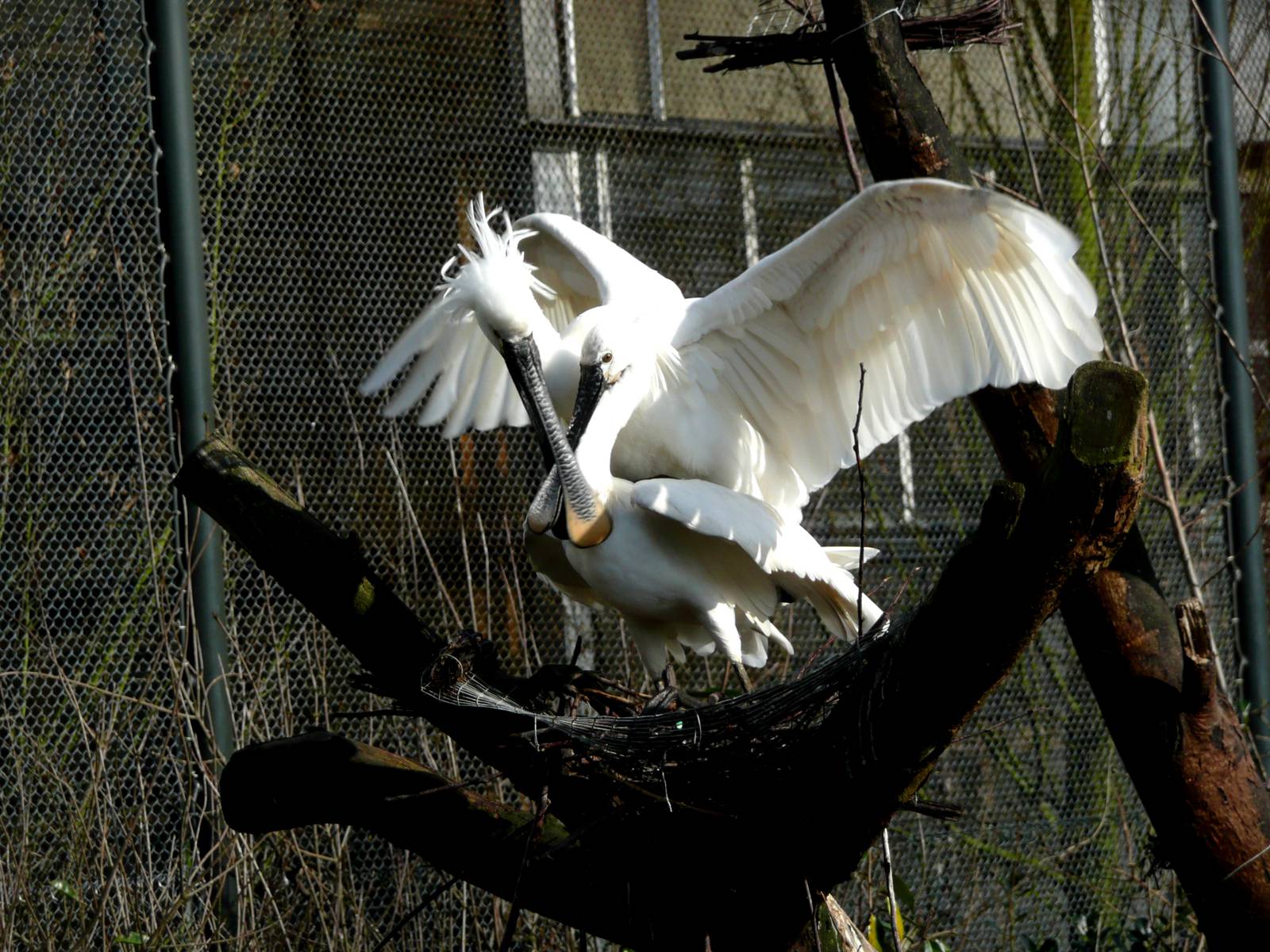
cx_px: 635
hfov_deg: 8.7
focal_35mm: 228
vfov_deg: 6.5
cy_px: 476
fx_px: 8365
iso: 100
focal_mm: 37.5
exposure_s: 1/400
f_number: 4.9
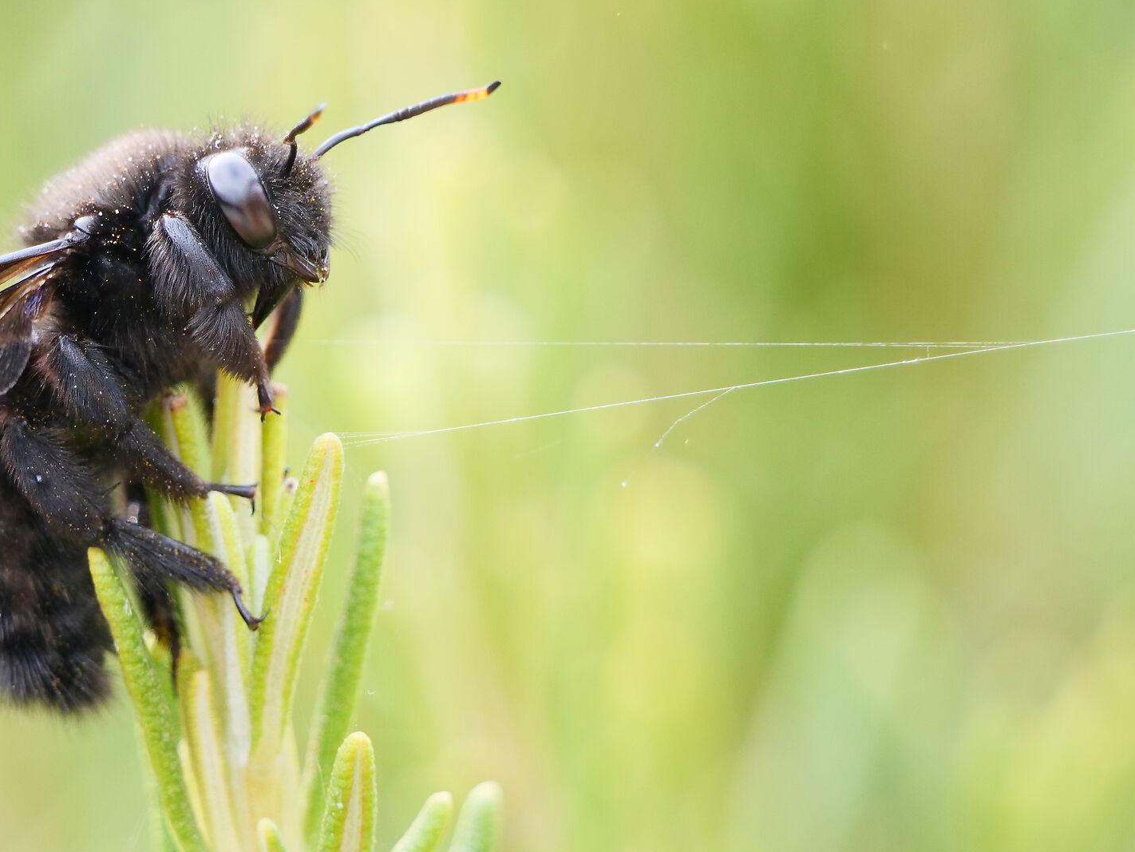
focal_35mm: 1350
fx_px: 44272
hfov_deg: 1.5
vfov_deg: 1.1
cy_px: 327
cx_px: 184
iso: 800
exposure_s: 1/400
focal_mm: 400
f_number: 6.3
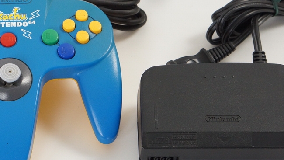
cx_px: 108
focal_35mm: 145
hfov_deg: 14.8
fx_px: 1092
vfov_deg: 8.4
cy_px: 34
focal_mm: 50
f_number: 6.3
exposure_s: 1/80
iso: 800
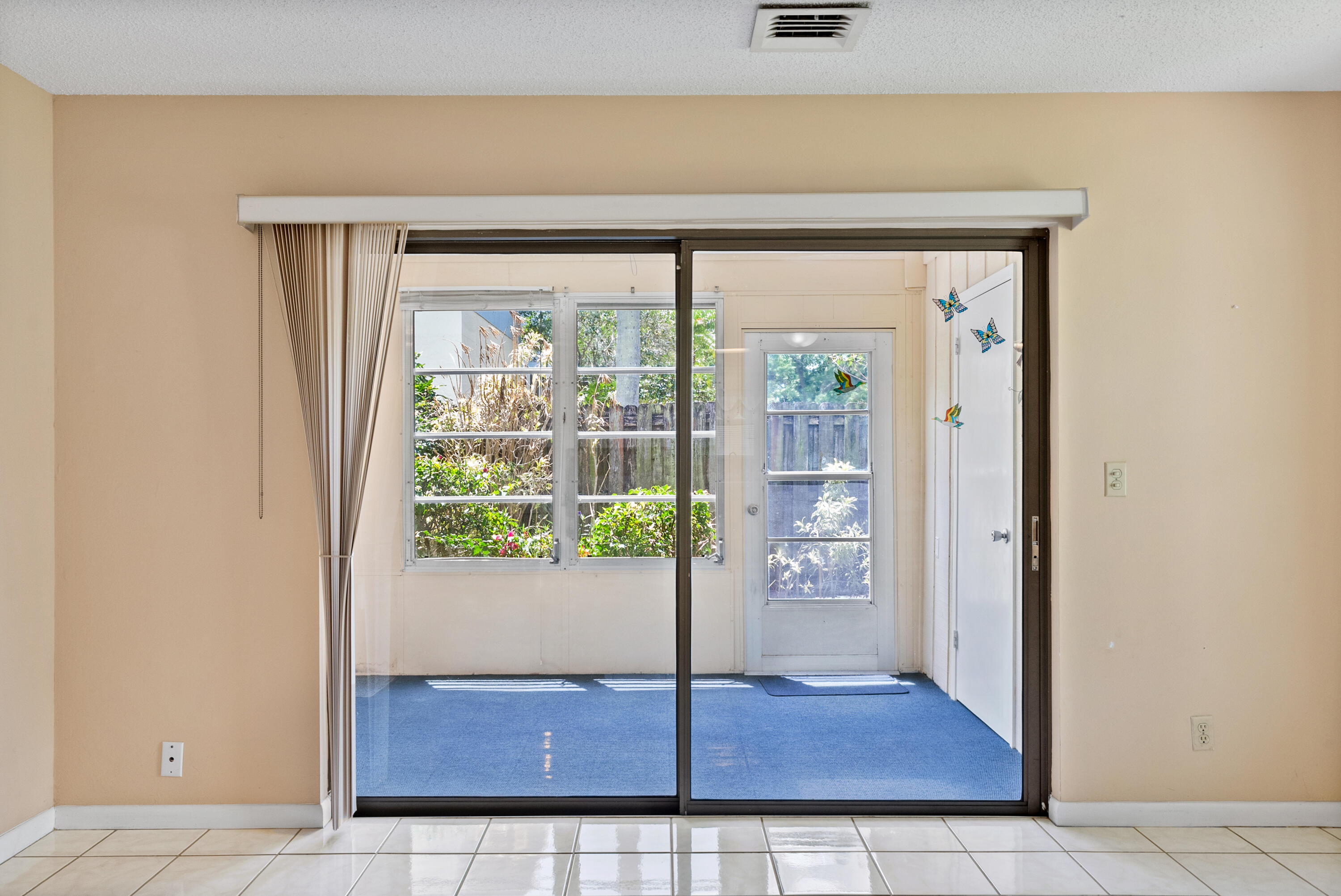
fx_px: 969
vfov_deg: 49.6
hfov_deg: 69.4
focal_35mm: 26
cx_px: 670
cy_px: 448
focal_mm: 26
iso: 1600
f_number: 8
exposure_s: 1/15
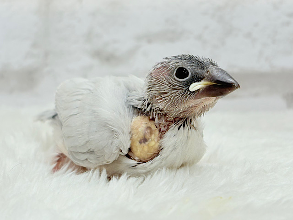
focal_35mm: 52
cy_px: 110
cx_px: 146
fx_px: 440
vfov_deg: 28.0
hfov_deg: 36.8
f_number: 1.6
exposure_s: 1/100
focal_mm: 5.96
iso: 80
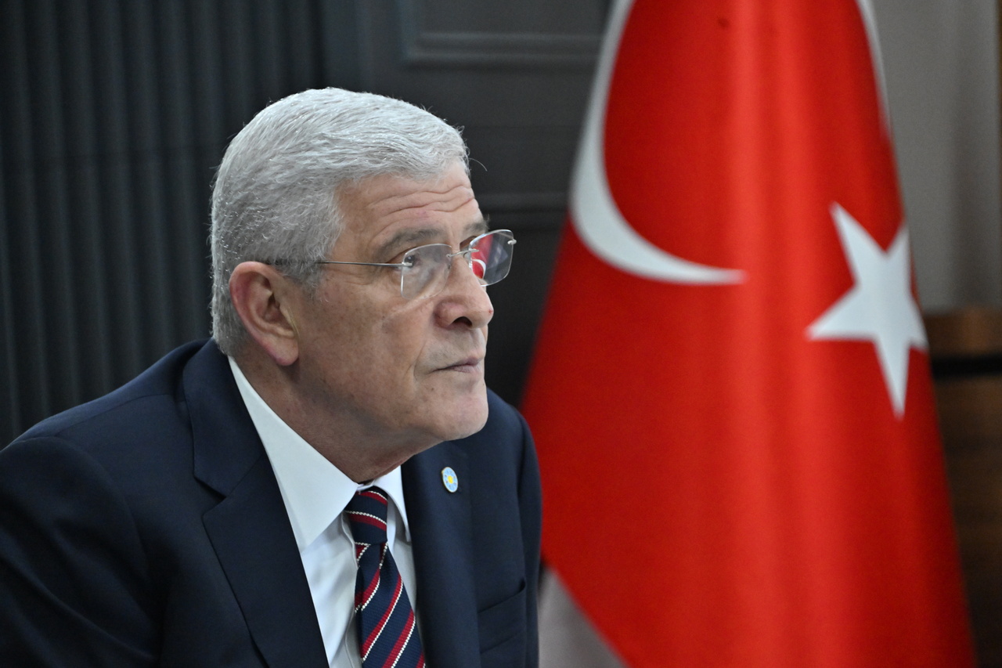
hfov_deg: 8.2
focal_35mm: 250
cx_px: 501
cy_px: 334
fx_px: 6957
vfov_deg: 5.5
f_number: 5.6
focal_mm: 250
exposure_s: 1/200
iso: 4000
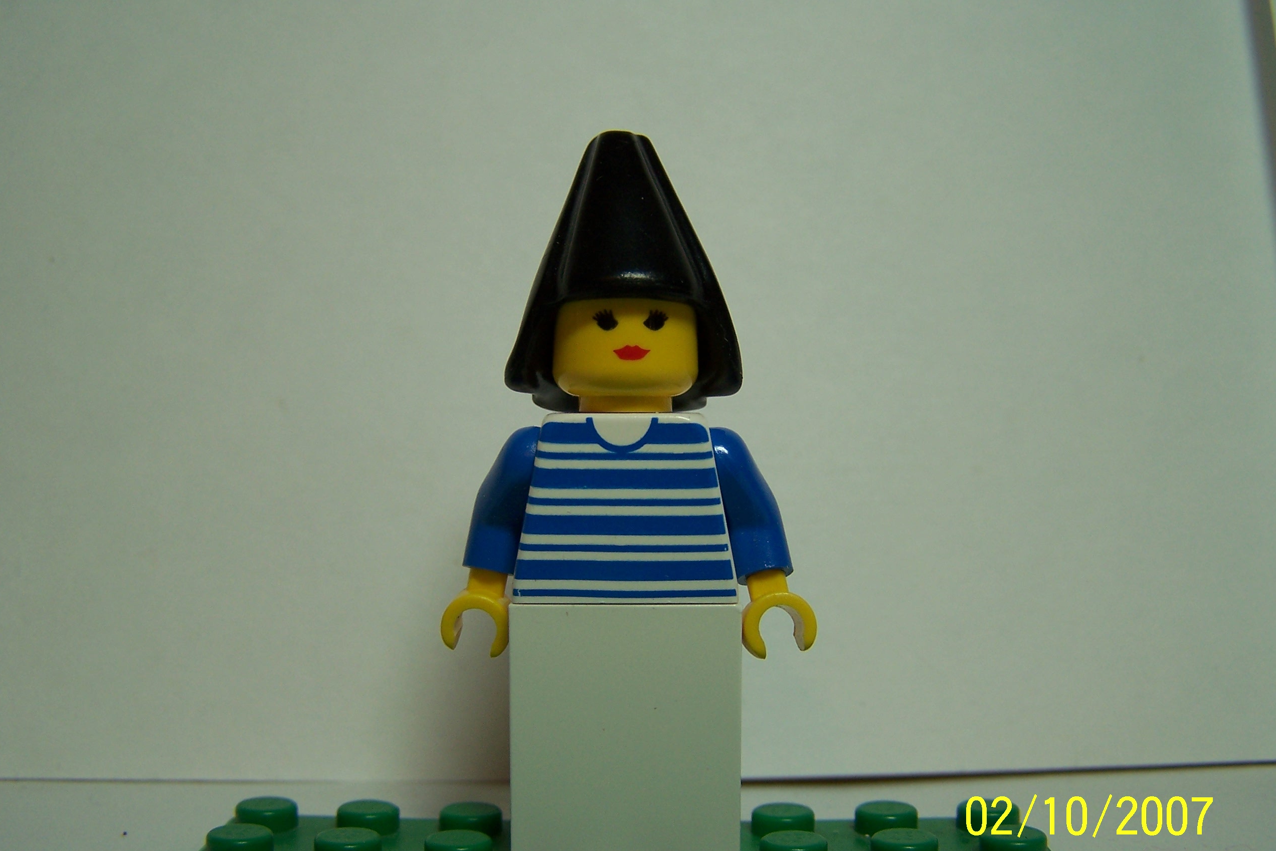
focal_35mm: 40
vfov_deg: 33.4
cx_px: 639
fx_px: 1418
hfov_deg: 48.5
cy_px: 460
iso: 80
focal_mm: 6.3
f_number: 2.8
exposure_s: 1/60
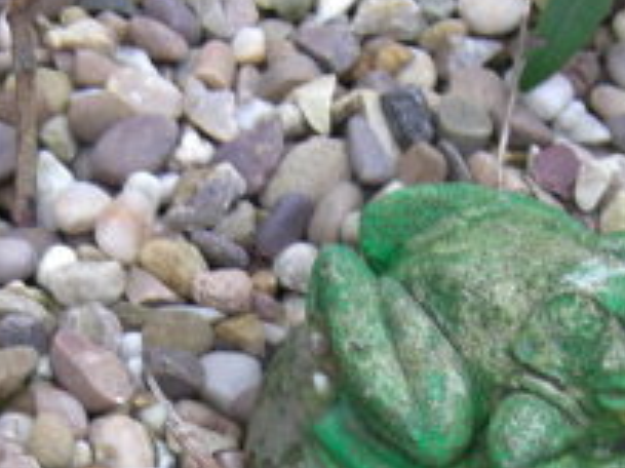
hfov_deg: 16.4
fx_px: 2165
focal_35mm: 120
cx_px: 314
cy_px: 523
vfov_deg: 12.1
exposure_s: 1/60
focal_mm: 7.9
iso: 100
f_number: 2.8
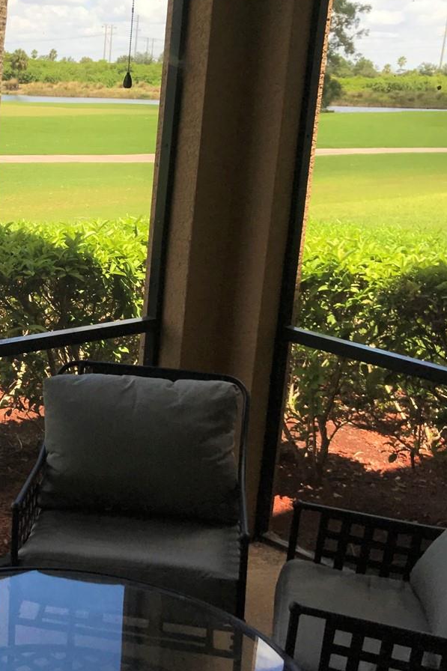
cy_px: 319
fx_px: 969
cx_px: -54
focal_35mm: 52
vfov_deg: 38.2
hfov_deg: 24.2
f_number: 1.8
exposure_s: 1/1451
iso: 20
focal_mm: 3.99
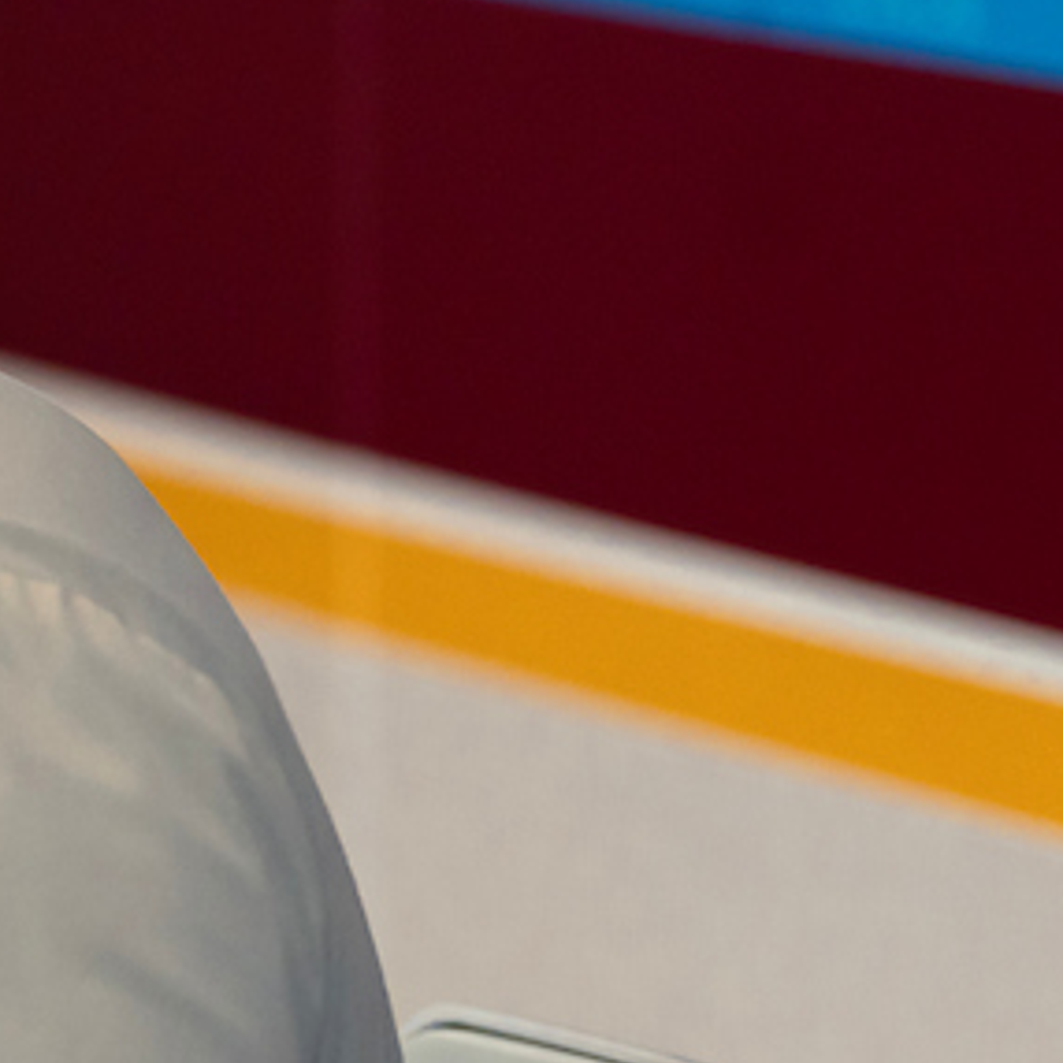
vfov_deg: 4.3
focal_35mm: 403
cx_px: -829
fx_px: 14001
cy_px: 420
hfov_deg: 4.3
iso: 1600
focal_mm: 113
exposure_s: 1/200
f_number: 2.8
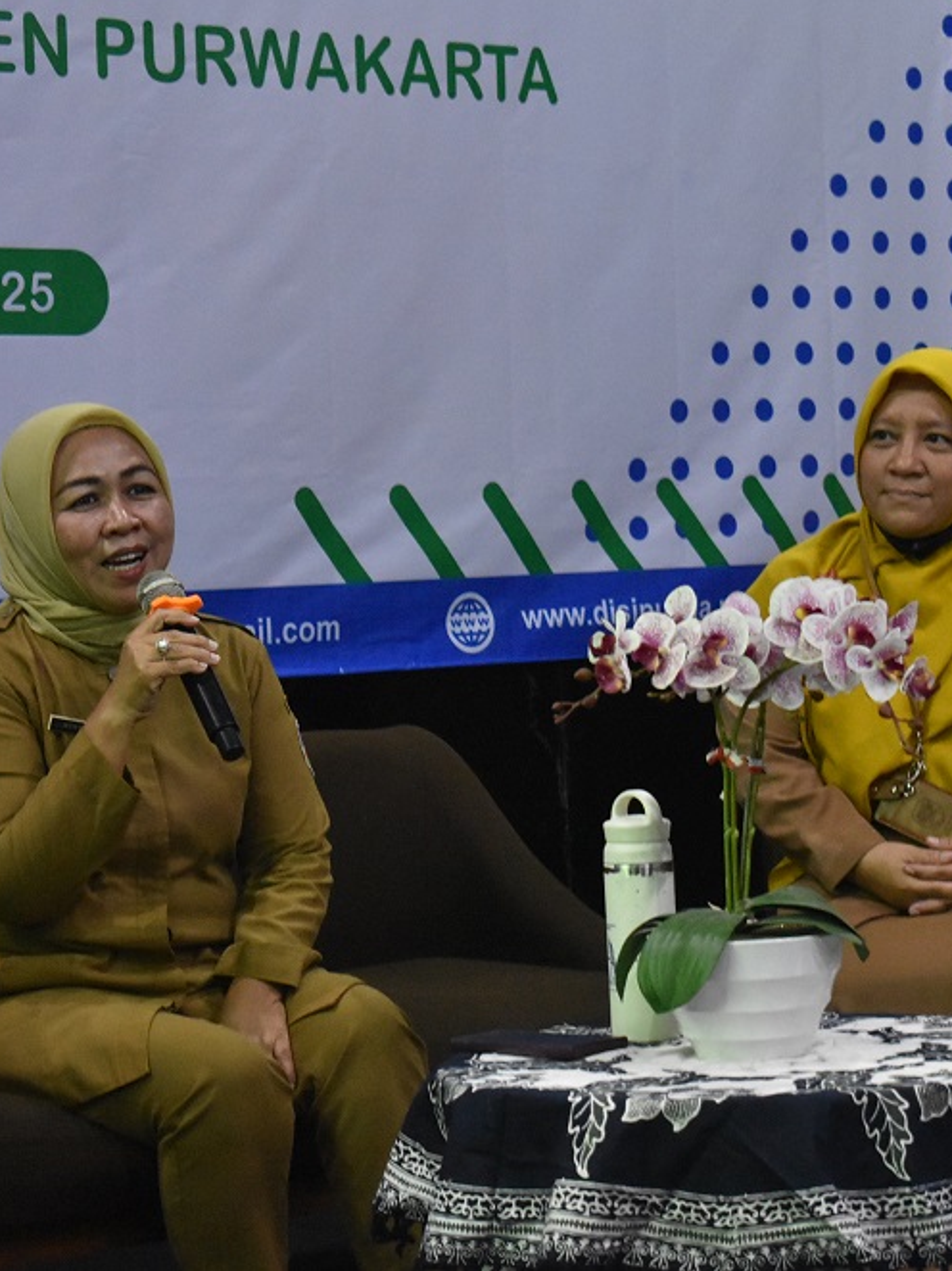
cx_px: 512
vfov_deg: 18.1
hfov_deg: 13.6
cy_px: 632
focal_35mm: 109
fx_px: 3999
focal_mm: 50
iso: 4000
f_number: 5.6
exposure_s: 1/30
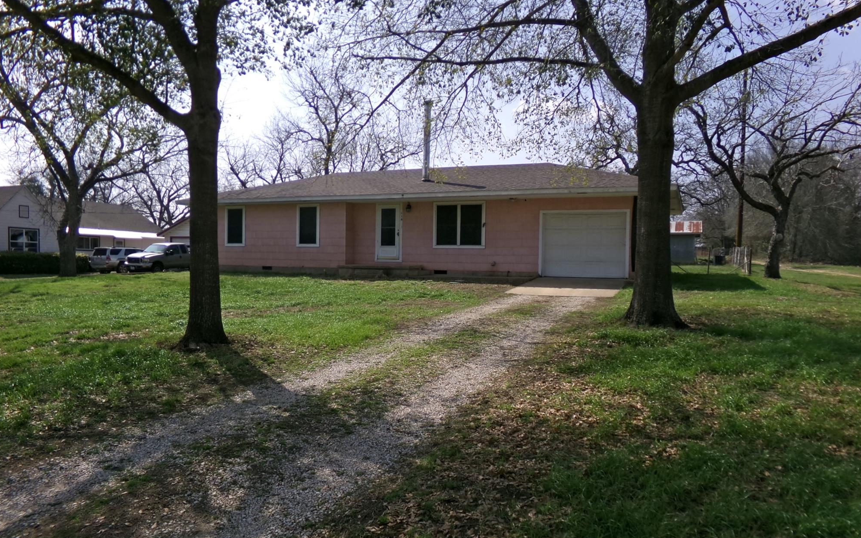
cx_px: 428
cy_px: 288
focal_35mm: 26
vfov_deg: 47.5
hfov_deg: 70.4
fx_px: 610
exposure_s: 1/850
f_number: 3.7
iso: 100
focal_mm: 4.3
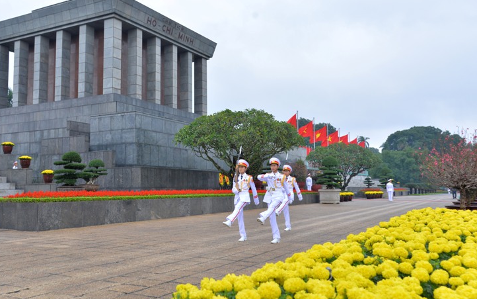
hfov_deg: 55.3
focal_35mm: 35
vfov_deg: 36.3
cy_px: 155
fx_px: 455
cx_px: 234
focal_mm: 31
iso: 320
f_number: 6.3
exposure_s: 1/125
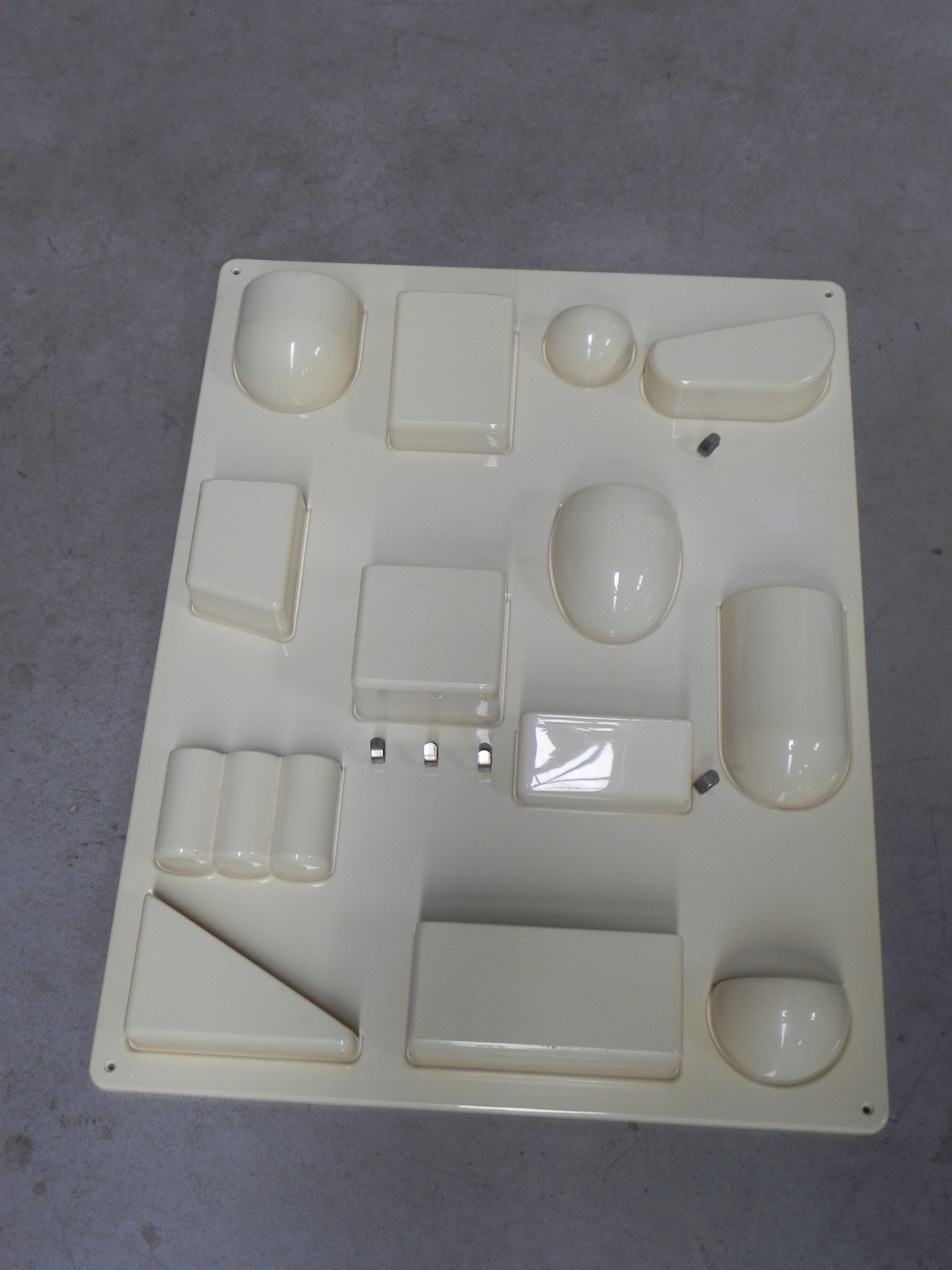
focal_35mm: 41
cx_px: 476
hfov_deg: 35.1
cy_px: 635
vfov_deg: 45.8
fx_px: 1503
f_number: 3.2
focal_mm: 7.3
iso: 160
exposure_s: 1/30.5
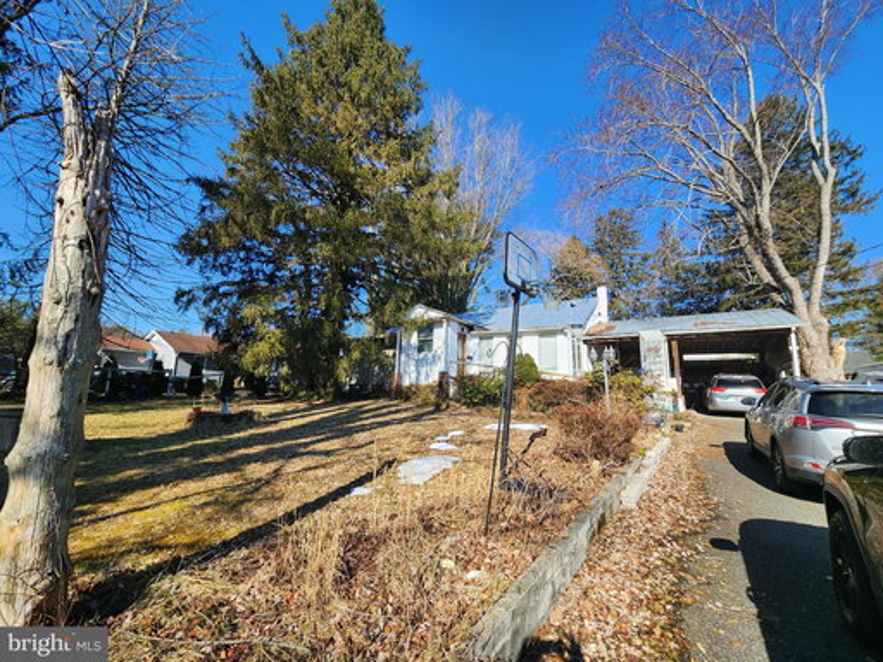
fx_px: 332
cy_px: 331
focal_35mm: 13
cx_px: 442
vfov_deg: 89.9
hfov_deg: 106.2
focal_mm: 2.2
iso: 50
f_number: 2.2
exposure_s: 1/978
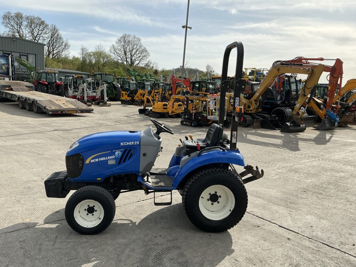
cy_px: 134
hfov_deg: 63.4
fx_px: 288
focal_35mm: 28
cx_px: 178
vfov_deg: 49.7
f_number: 1.8
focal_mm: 3
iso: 25
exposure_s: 1/2667
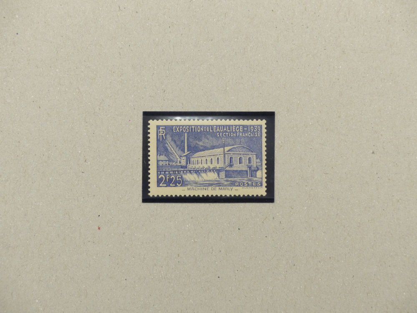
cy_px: 156
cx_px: 208
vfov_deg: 14.2
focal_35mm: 104
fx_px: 1253
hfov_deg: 18.9
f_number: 3.2
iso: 400
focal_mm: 18.7
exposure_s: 1/60
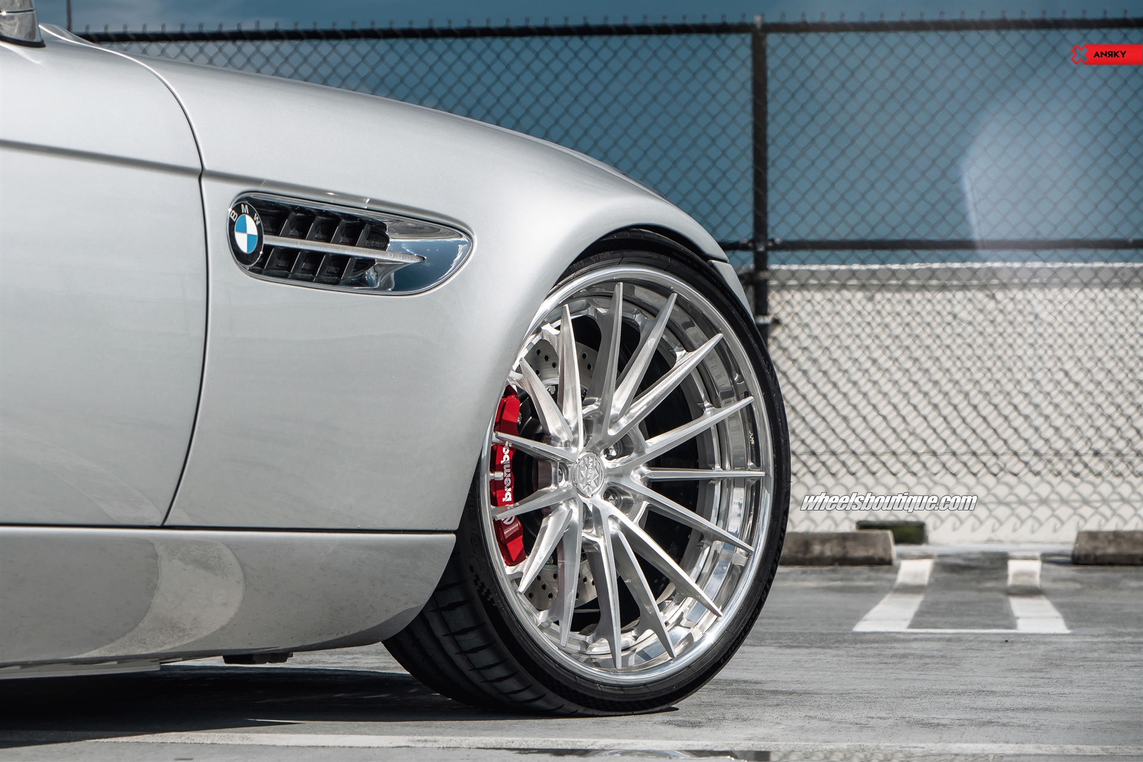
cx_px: 572
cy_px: 381
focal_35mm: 105
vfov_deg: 13.0
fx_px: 3333
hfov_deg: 19.5
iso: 100
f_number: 6.3
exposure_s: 1/400
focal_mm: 70
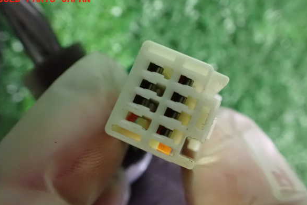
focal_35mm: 32
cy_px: 110
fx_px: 273
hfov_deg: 58.7
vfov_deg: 41.1
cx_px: 152
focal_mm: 5.4
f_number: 2.3
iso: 1600
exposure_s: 1/30
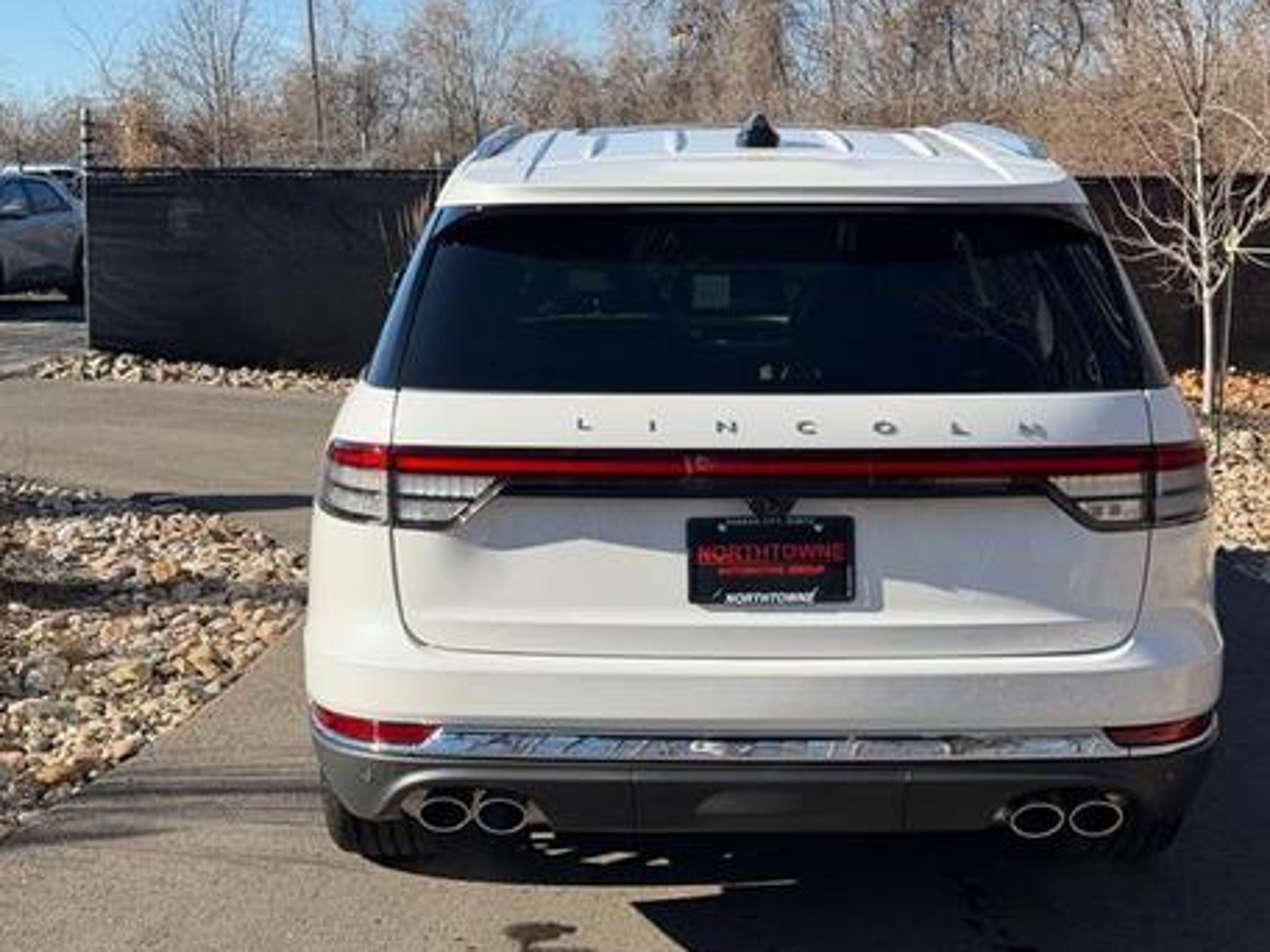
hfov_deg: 36.2
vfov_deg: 27.5
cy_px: 509
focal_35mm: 53
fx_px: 1944
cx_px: 680
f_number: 1.78
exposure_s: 1/4098
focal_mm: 6.76
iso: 80
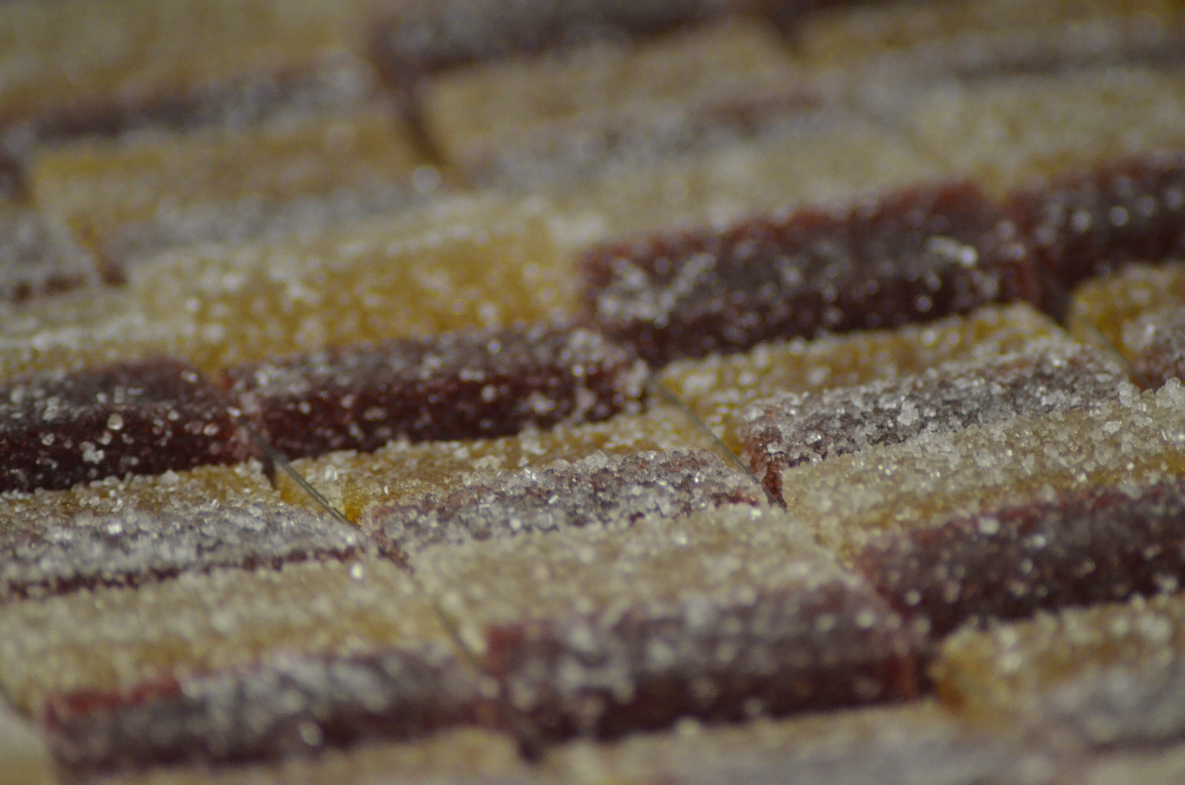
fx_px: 14783
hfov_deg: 4.6
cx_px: 592
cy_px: 392
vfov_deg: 3.0
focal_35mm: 450
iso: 3200
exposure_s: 1/400
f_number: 5.6
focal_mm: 300
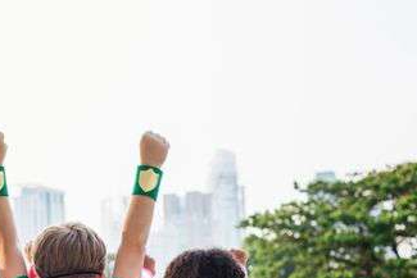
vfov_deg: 11.1
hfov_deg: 16.2
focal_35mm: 123
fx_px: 1425
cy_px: 260
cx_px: -35
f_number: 4.5
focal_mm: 50
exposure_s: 1/160
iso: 100
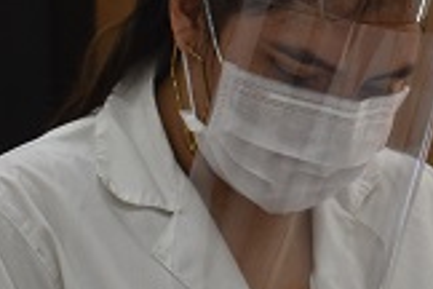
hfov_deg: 11.0
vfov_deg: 7.5
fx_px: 2192
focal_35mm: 182
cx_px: 569
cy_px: 233
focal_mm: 27
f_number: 4
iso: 400
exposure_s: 1/60
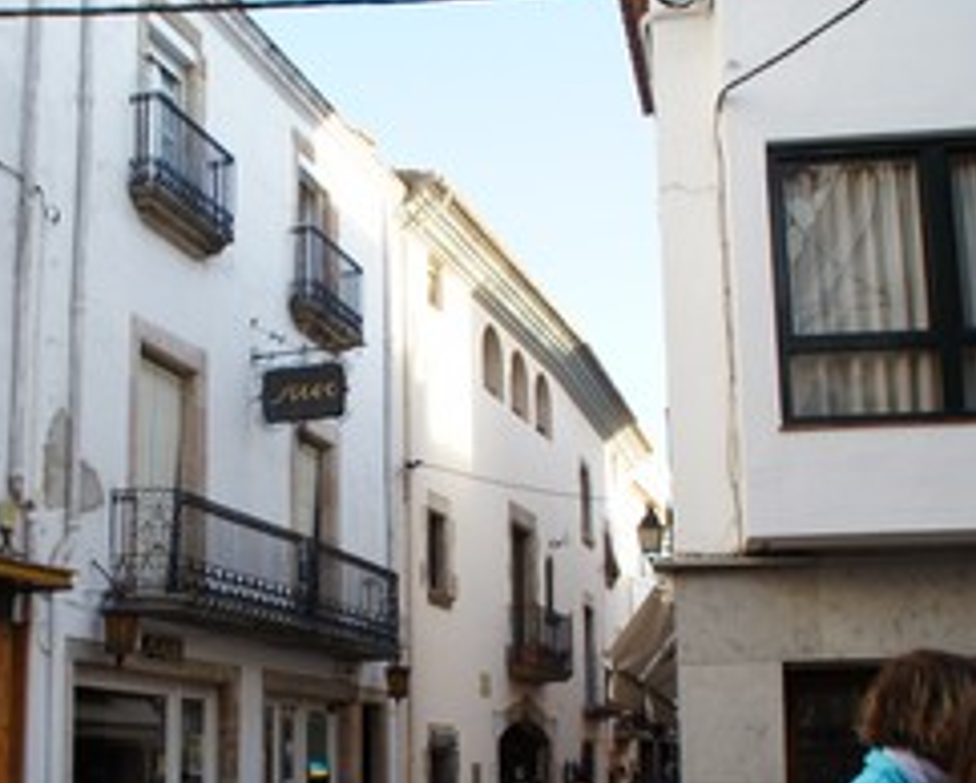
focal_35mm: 48
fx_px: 1388
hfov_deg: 38.3
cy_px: 571
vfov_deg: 31.0
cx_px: 323
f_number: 7.1
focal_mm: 18
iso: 100
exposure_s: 1/40
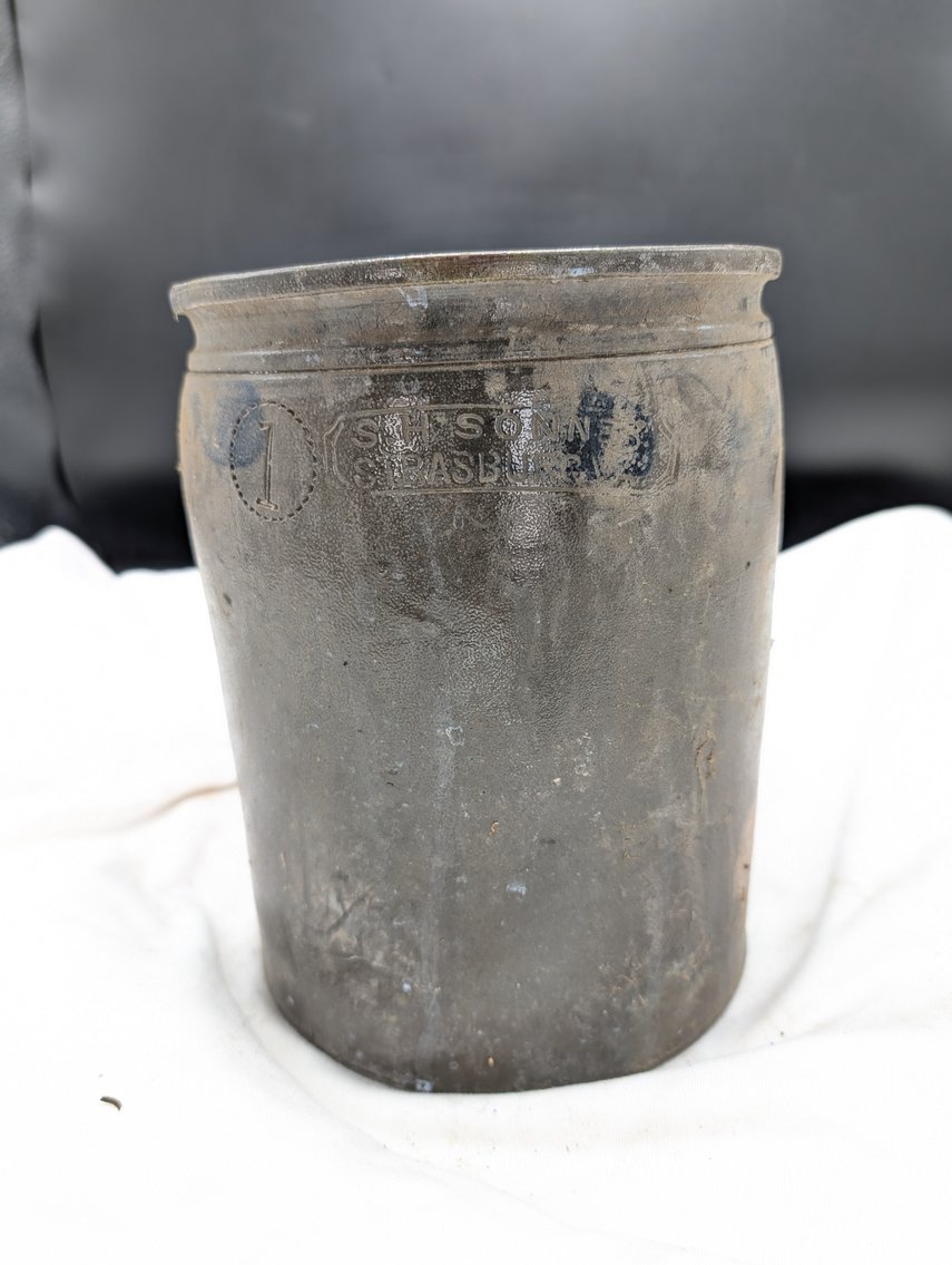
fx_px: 878
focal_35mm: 24
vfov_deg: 71.5
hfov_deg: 57.0
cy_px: 632
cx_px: 476
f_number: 1.68
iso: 38
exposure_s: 1/90
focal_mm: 6.9
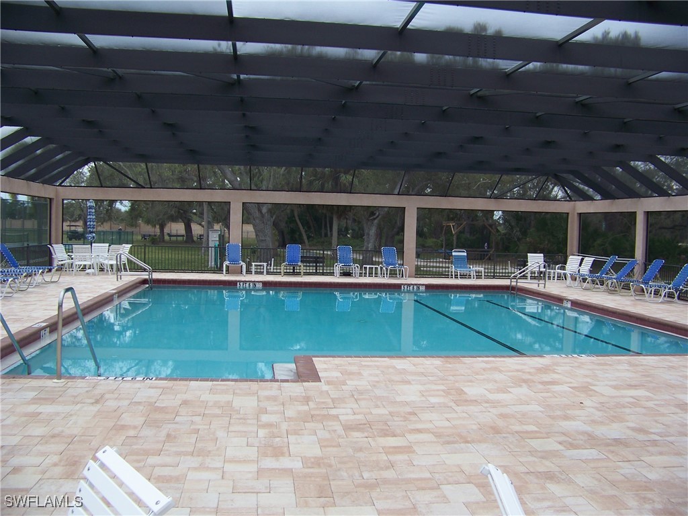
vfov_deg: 39.7
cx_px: 344
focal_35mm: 36
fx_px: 716
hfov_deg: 51.4
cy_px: 258
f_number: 2.8
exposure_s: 1/50
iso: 64
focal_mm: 5.85
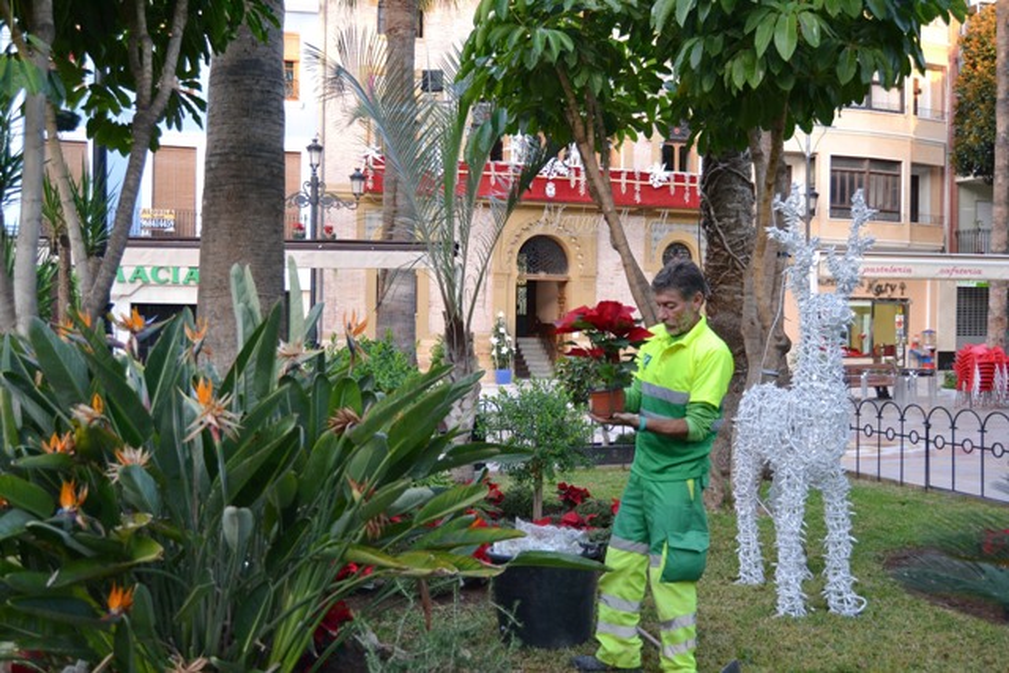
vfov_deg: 38.4
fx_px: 967
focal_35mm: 34
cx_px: 504
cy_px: 336
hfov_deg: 55.1
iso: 450
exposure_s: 1/60
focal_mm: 23
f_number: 3.8
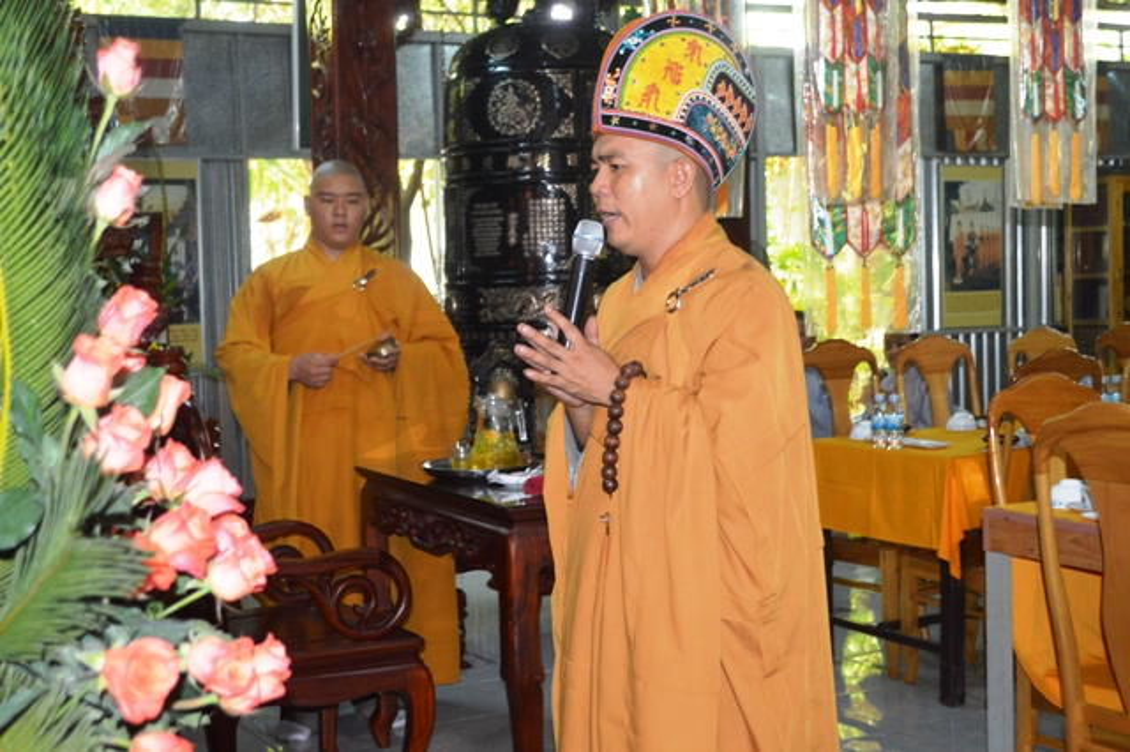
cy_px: 376
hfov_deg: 37.9
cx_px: 565
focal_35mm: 52
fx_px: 1647
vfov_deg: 25.7
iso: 1600
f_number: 5
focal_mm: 35
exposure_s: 1/60
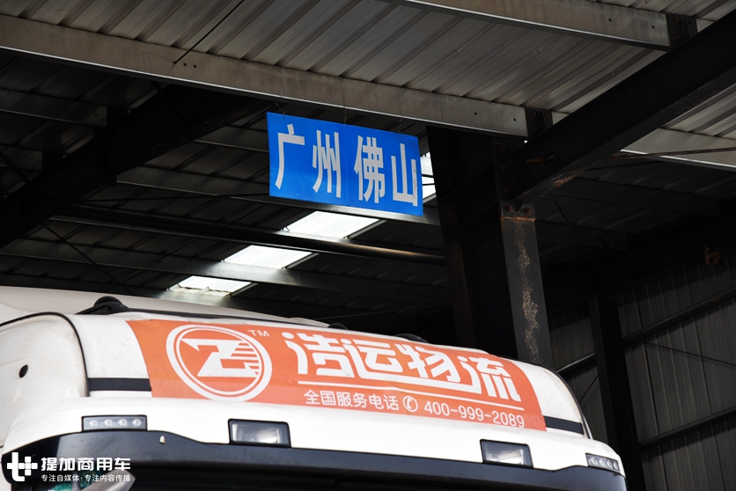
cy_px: 246
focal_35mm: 98
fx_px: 2004
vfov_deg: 14.0
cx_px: 368
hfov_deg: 20.8
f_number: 8
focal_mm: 98
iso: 250
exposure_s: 1/250
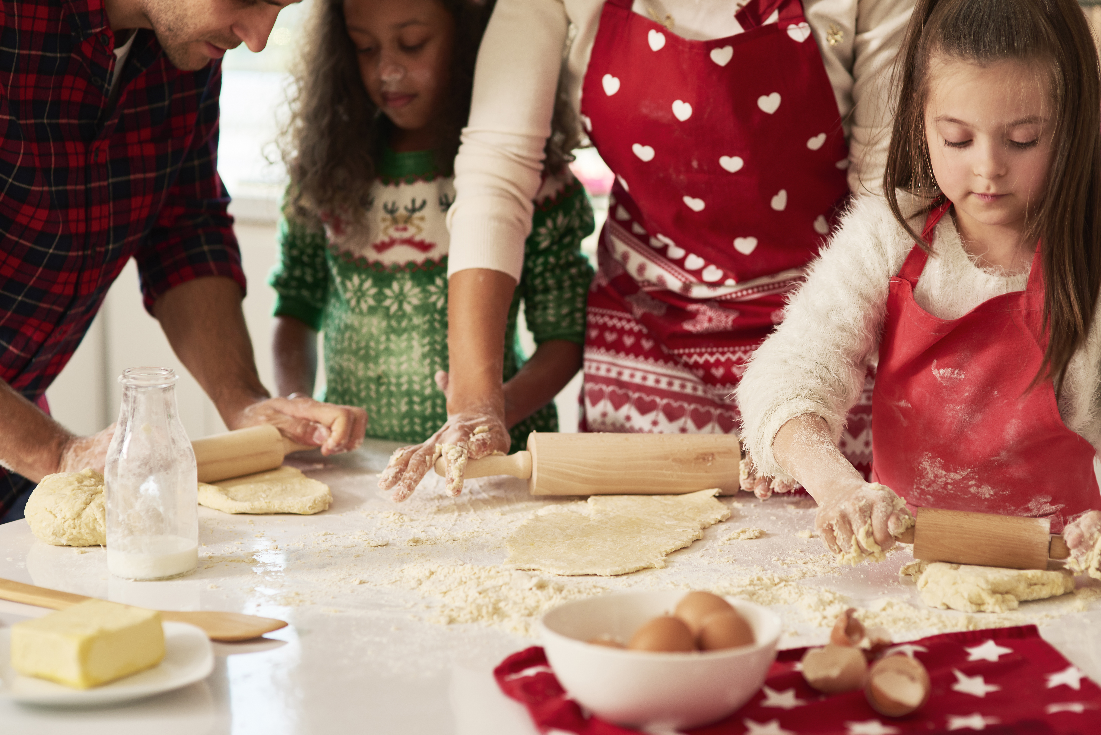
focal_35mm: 85
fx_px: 2600
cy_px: 368
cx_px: 550
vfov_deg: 16.1
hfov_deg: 23.9
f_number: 3.2
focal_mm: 85
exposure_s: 1/100
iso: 160
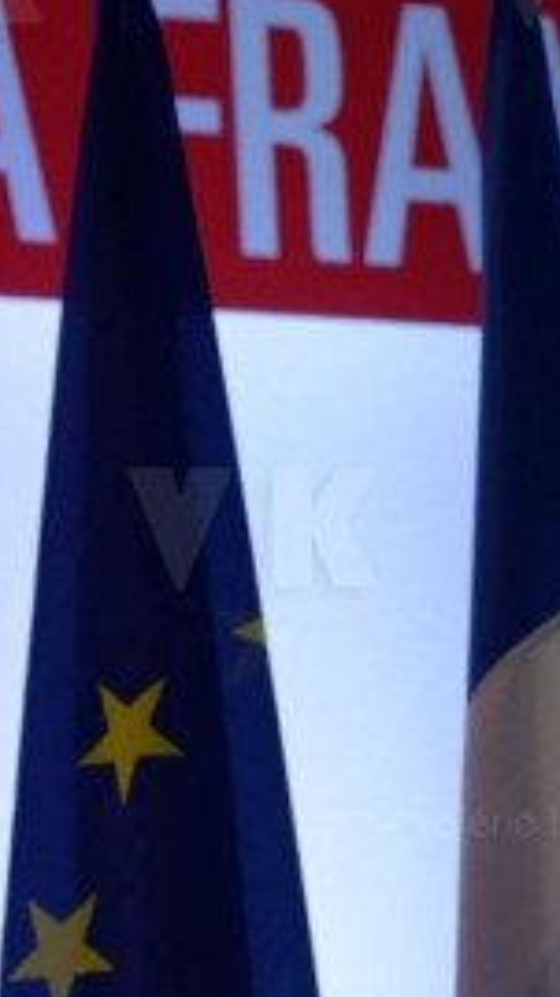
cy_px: 78
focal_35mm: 429
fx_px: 11343
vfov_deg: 5.0
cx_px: 931
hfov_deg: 2.8
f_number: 4.5
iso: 1000
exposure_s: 1/400
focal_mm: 92
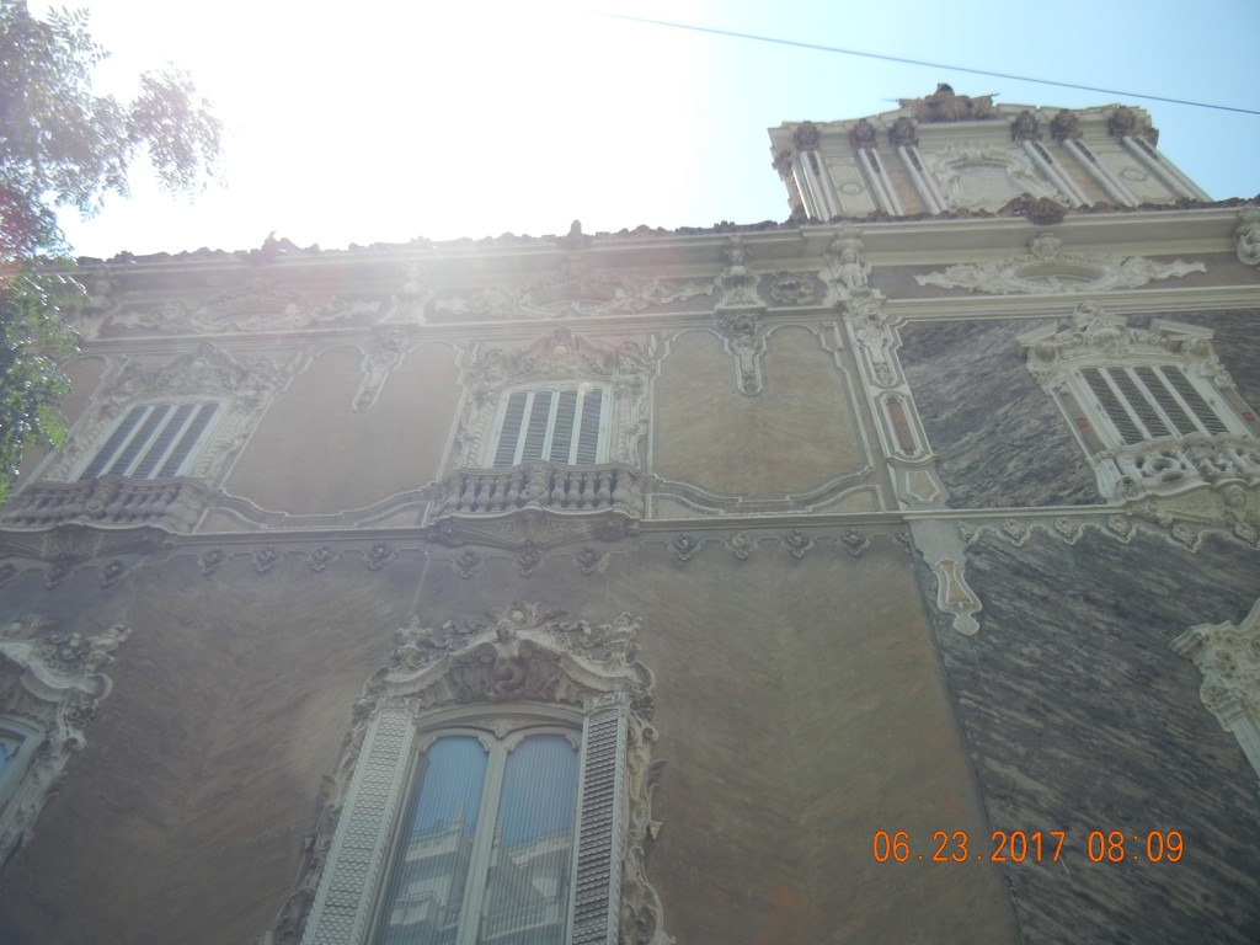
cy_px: 472
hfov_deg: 60.0
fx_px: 1092
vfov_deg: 46.8
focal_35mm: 30
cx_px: 630
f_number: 7
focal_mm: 5.4
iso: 160
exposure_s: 1/310
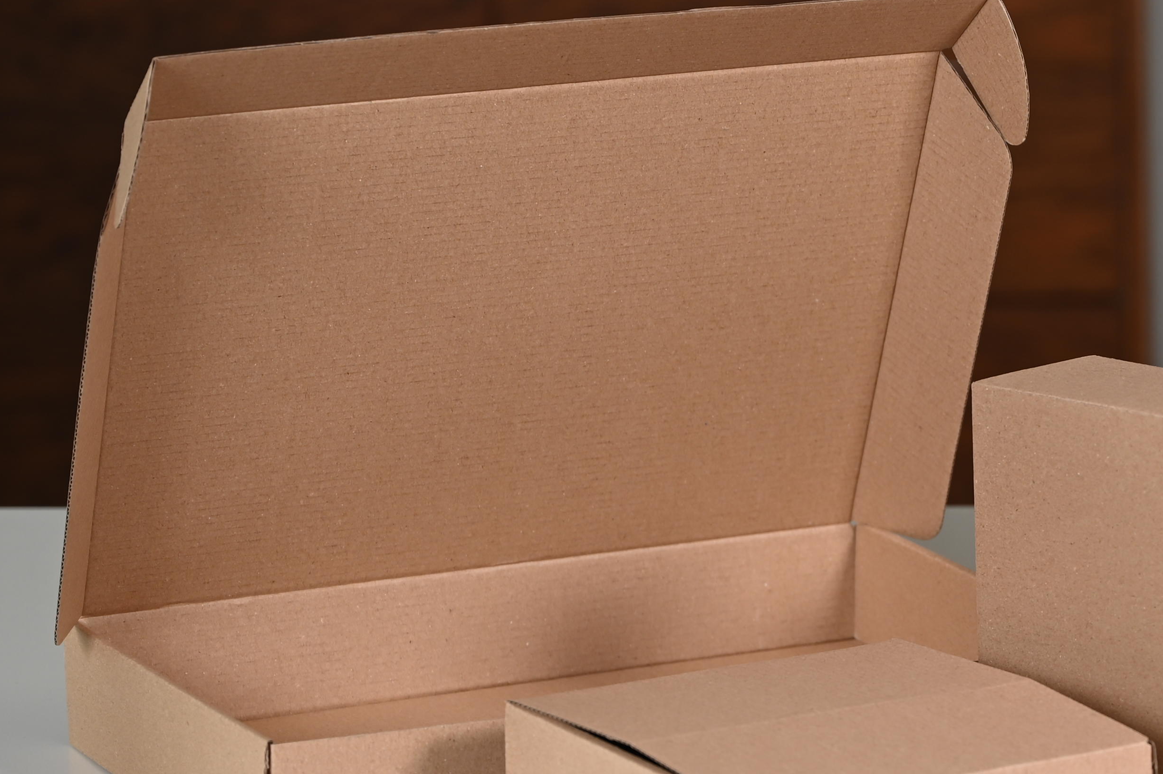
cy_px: 380
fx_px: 5585
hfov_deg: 11.7
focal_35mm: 173
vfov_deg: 7.9
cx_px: 1197
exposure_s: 1/80
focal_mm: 70
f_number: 4.5
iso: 100
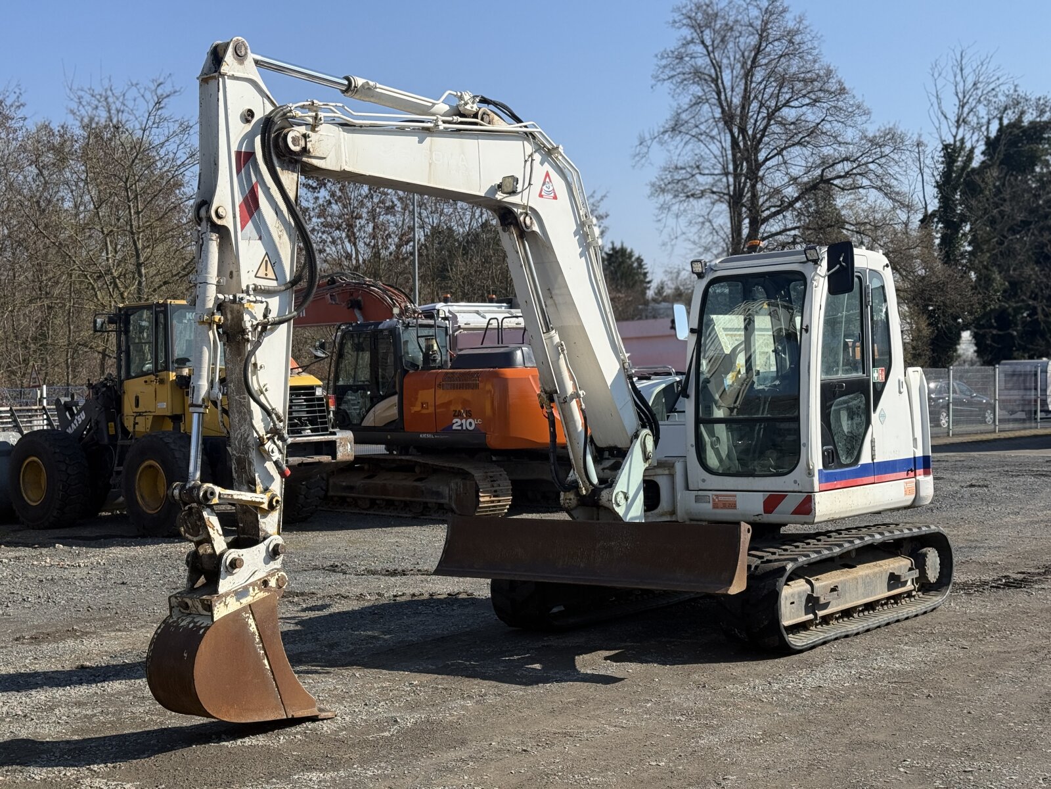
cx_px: 526
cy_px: 394
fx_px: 1457
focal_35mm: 48
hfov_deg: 39.7
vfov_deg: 30.3
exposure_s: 1/4587
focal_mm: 6.76
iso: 64
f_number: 1.78
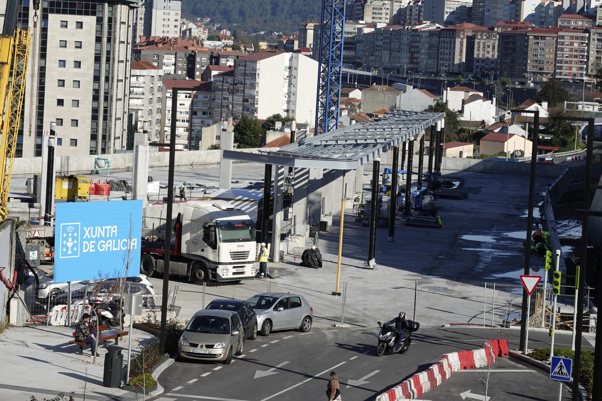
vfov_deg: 10.5
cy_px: 200
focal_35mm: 131
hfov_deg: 15.7
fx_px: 2190
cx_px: 301
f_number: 4
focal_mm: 47.94
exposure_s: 1/1000
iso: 100
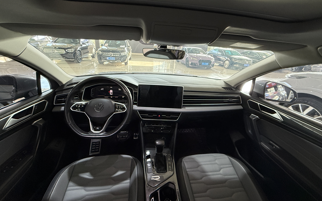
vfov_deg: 74.4
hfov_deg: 101.5
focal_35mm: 15
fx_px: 132
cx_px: 161
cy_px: 87
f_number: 2.2
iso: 320
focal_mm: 2.22
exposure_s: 1/89
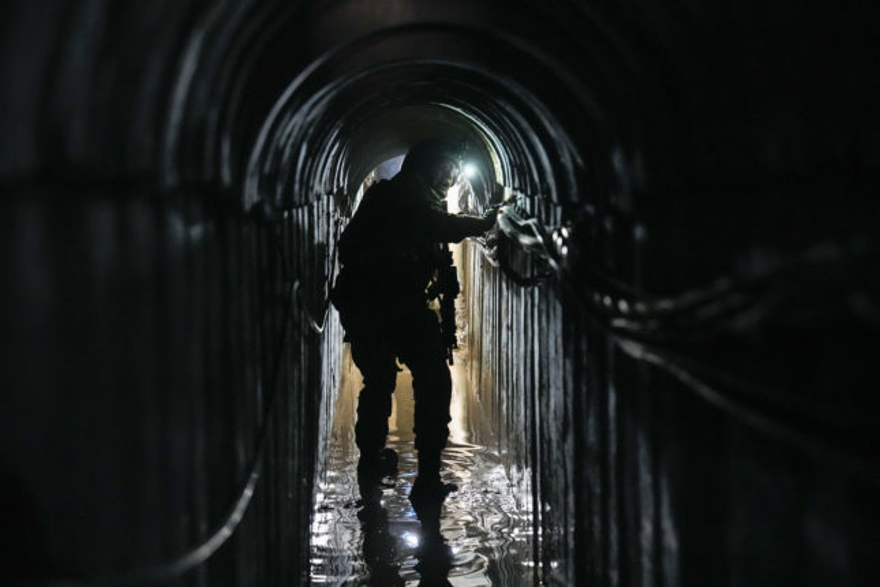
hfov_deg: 28.8
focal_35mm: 70
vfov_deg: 19.5
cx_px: 440
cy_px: 294
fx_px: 1711
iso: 12800
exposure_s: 1/100
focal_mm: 70
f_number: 2.8
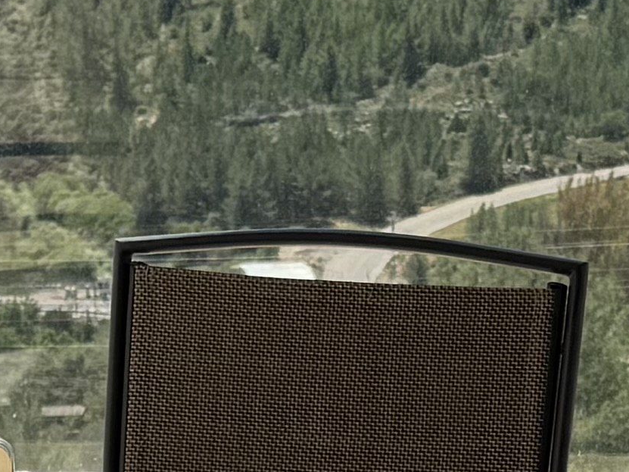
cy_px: 617
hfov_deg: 12.0
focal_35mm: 165
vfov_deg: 8.9
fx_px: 2998
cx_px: 457
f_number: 1.78
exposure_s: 1/2710
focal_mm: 6.76
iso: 80
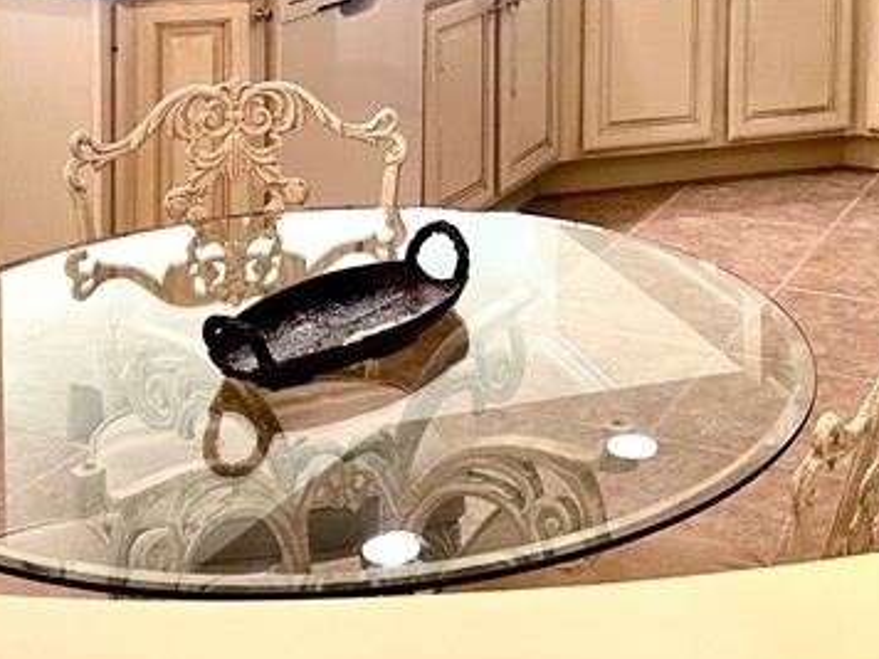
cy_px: -136
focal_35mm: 69
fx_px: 1752
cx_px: 580
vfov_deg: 20.0
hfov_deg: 28.0
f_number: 1.78
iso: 80
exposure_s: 1/120
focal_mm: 6.86
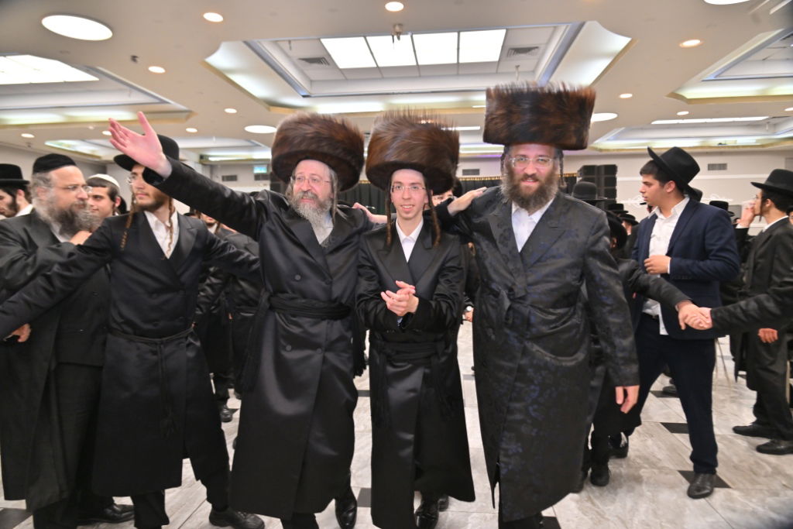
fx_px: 529
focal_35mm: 24
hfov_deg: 73.7
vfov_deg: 53.1
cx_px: 396
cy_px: 264
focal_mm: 24
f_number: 4.5
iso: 800
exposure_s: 1/200
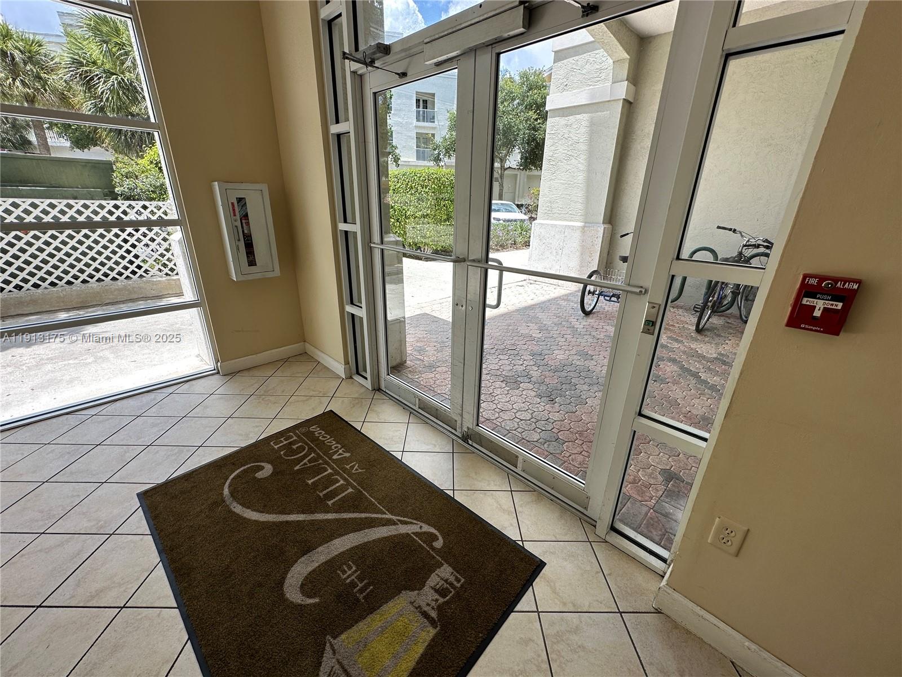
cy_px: 338
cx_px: 451
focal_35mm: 14
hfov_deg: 102.1
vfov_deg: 85.7
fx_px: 365
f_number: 2.2
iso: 40
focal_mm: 2.22
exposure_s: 1/540
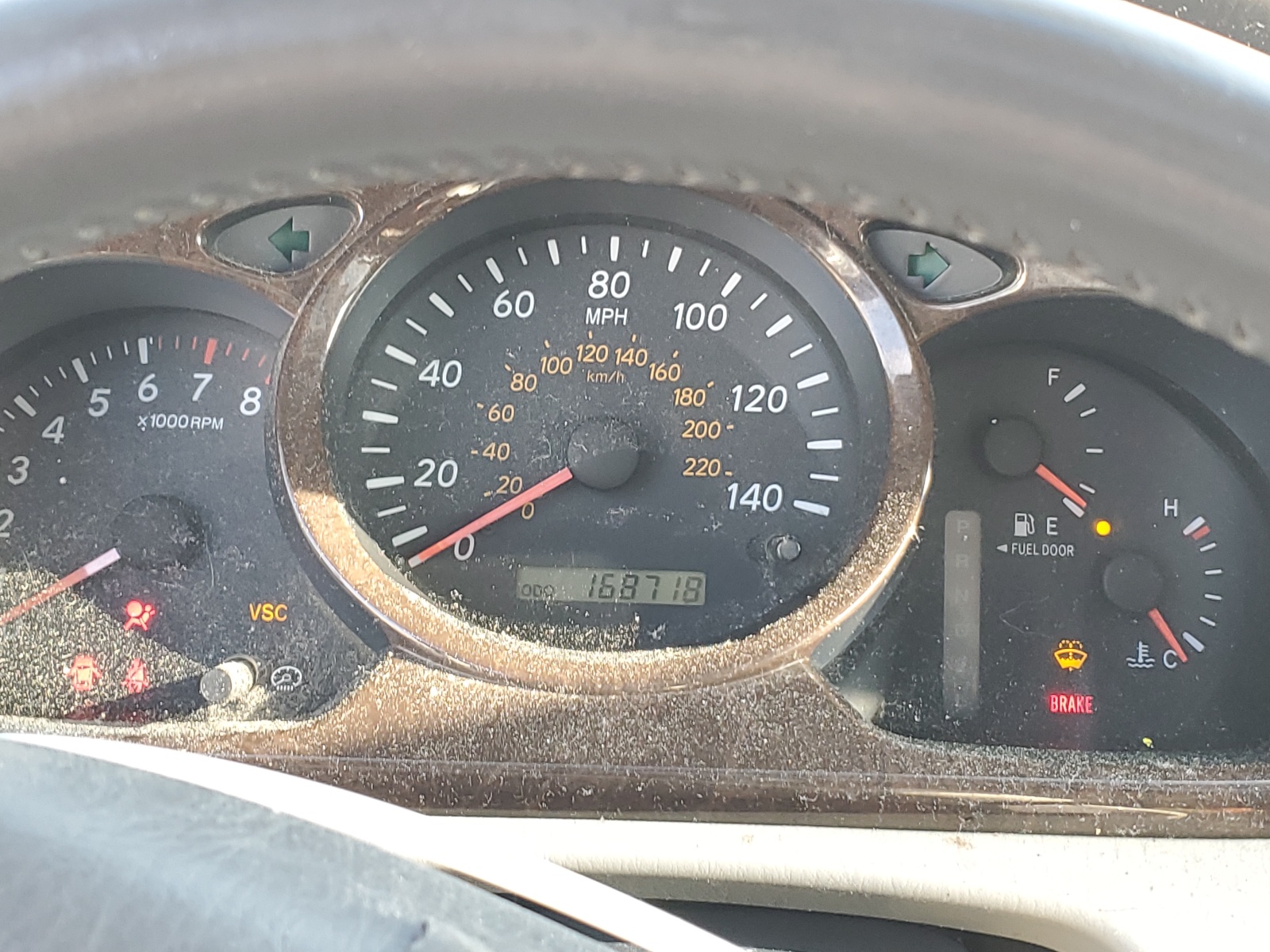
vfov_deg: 53.1
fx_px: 954
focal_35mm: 26
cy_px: 476
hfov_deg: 67.3
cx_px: 635
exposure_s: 1/60.2
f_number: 1.5
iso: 55
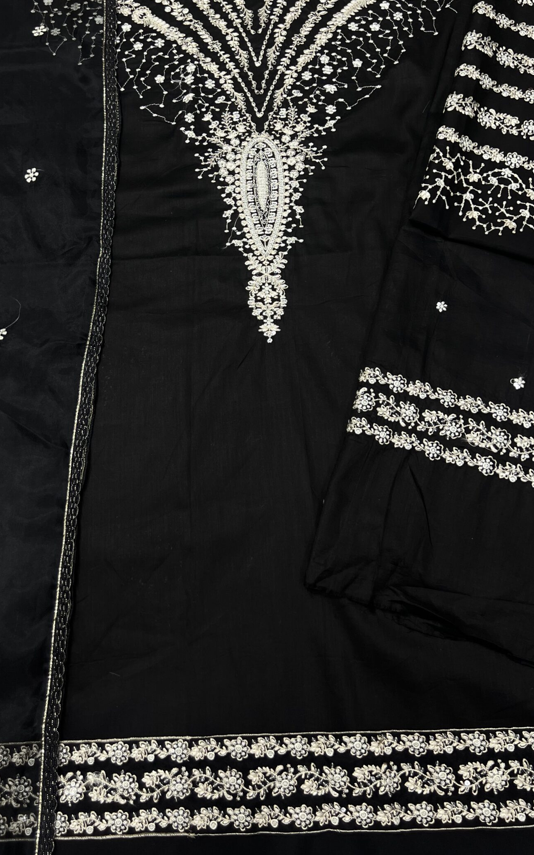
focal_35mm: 34
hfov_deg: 37.2
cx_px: 219
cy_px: 348
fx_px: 792
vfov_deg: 56.3
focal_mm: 5.7
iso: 64
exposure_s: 1/100
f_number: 1.5
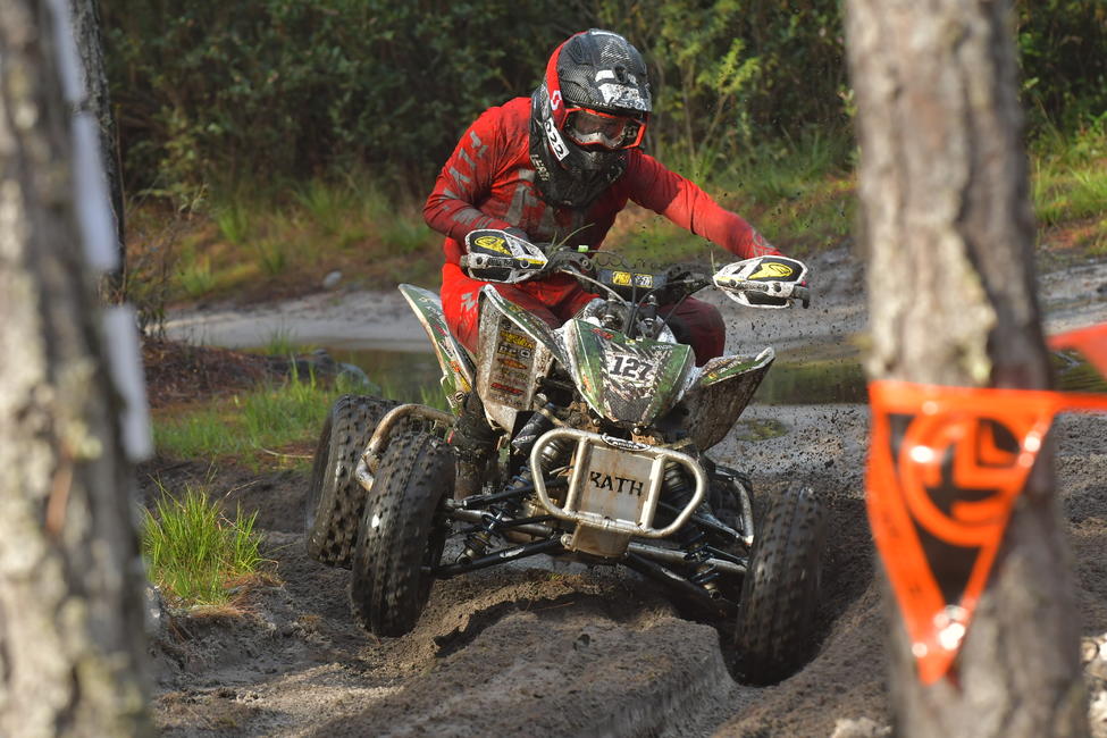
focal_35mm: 225
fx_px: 6918
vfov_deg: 6.1
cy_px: 369
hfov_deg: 9.1
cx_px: 554
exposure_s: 1/800
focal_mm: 150
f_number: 5.6
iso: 640
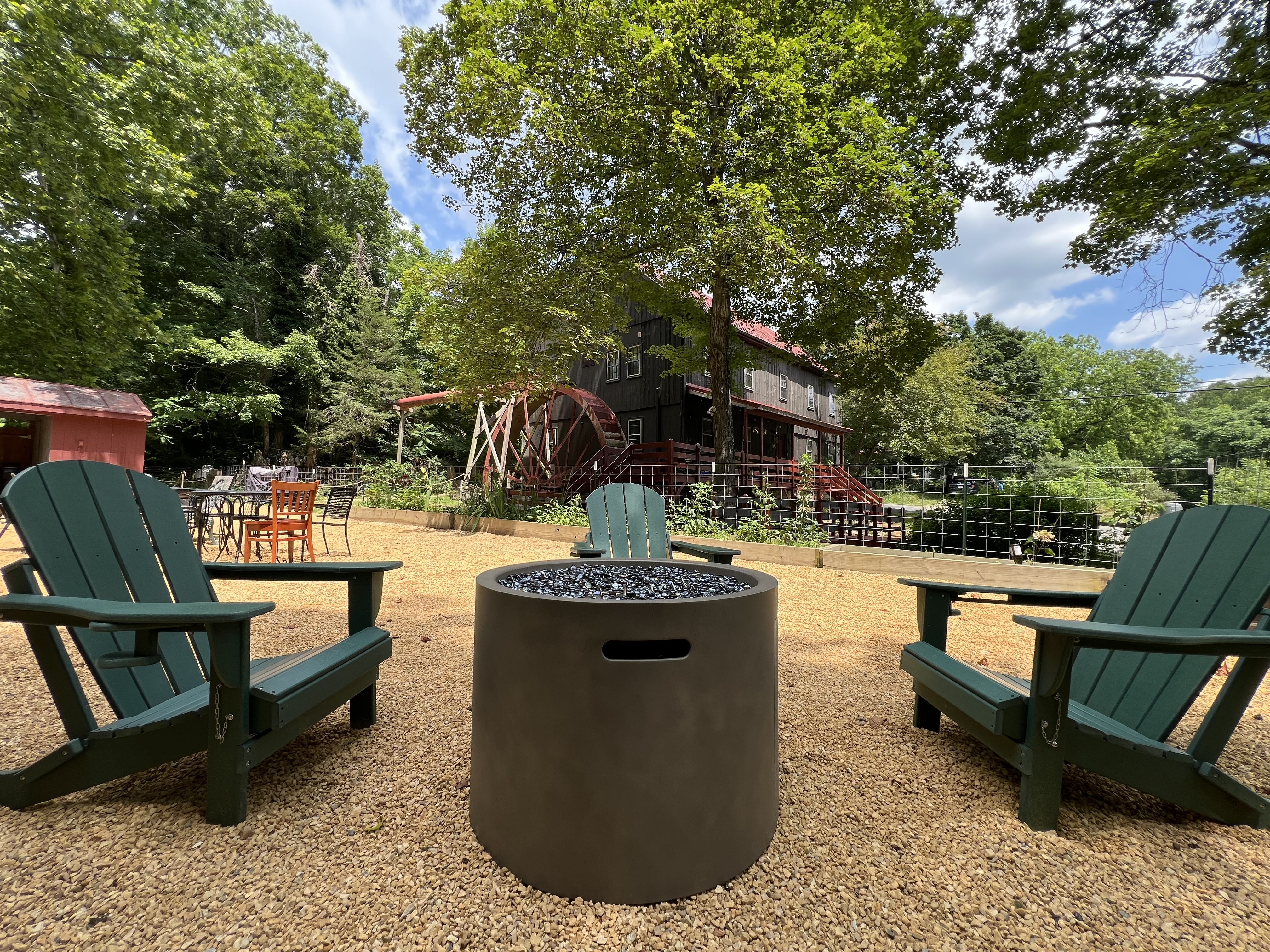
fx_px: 477
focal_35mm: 13
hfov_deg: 106.2
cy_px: 476
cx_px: 635
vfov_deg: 89.9
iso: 32
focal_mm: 1.57
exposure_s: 1/467
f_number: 1.8
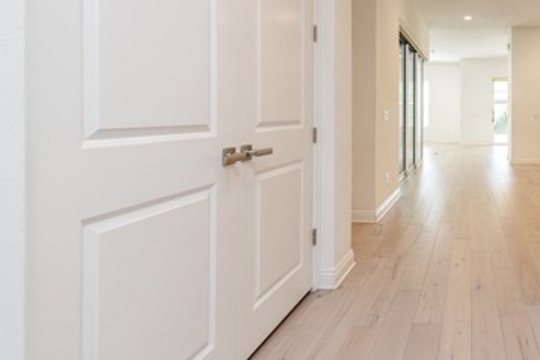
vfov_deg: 50.3
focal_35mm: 25
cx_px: 463
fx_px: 375
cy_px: 116
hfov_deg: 62.6
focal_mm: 14
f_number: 4
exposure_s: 1/60
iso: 250
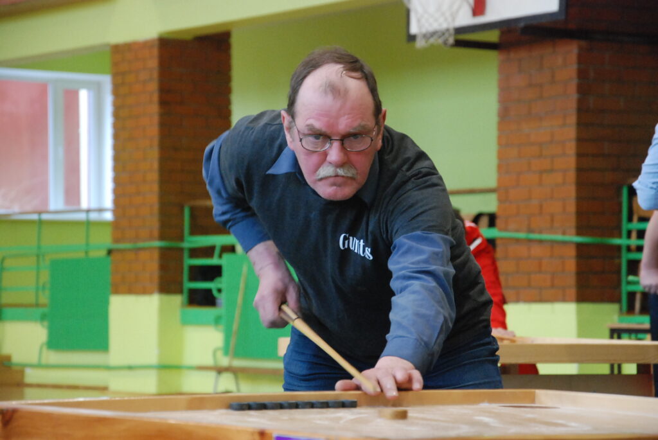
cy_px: 220
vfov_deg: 10.0
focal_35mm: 138
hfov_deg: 14.8
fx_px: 2525
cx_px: 329
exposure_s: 1/60
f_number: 5.6
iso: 1600
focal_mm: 92
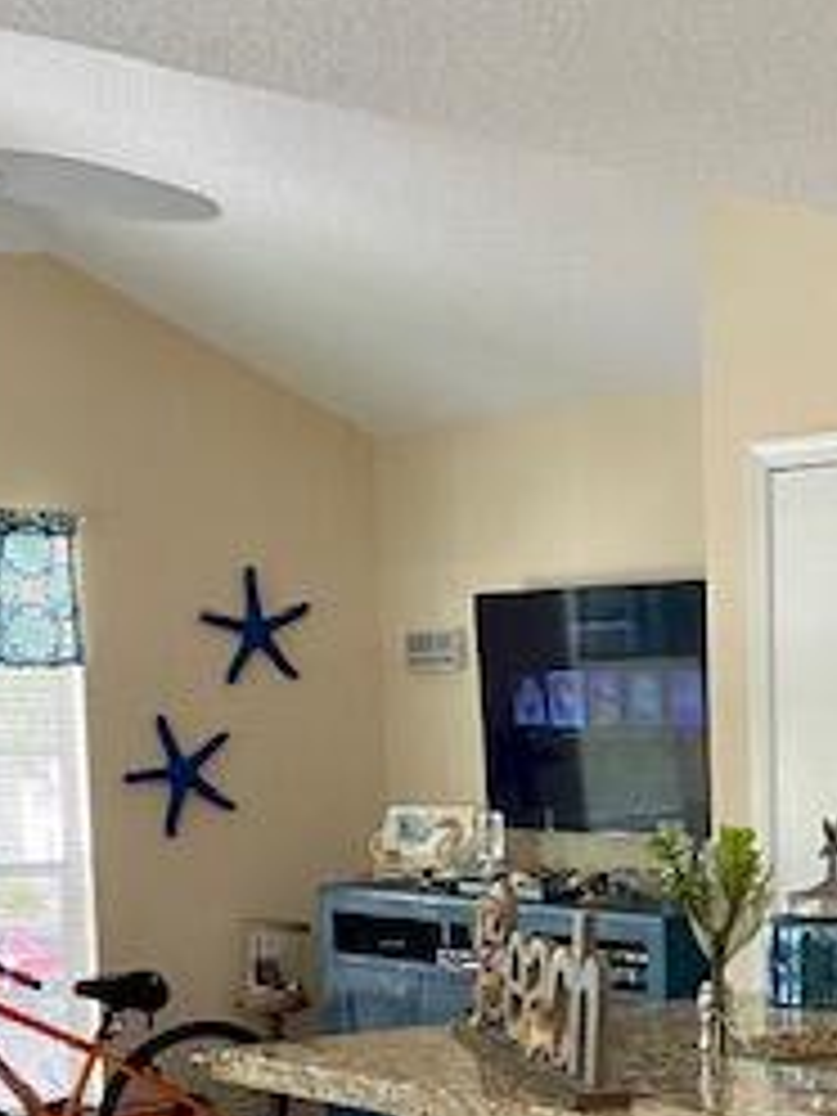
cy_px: 972
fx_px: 2160
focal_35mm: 67
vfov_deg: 28.0
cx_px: 950
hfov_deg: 20.7
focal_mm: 4.25
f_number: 1.8
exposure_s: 1/60
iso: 320
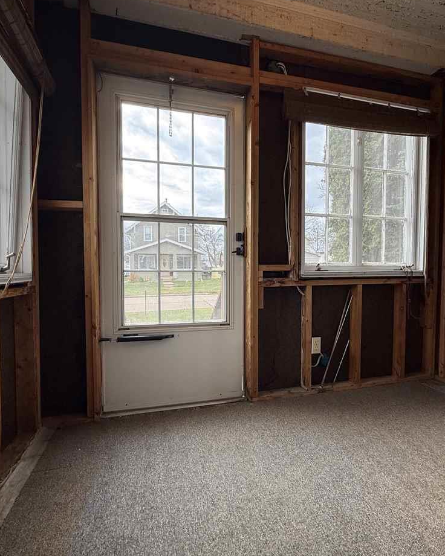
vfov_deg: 83.3
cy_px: 281
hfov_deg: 70.6
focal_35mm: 19
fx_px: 313
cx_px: 246
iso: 50
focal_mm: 2.22
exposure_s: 1/99
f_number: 2.2
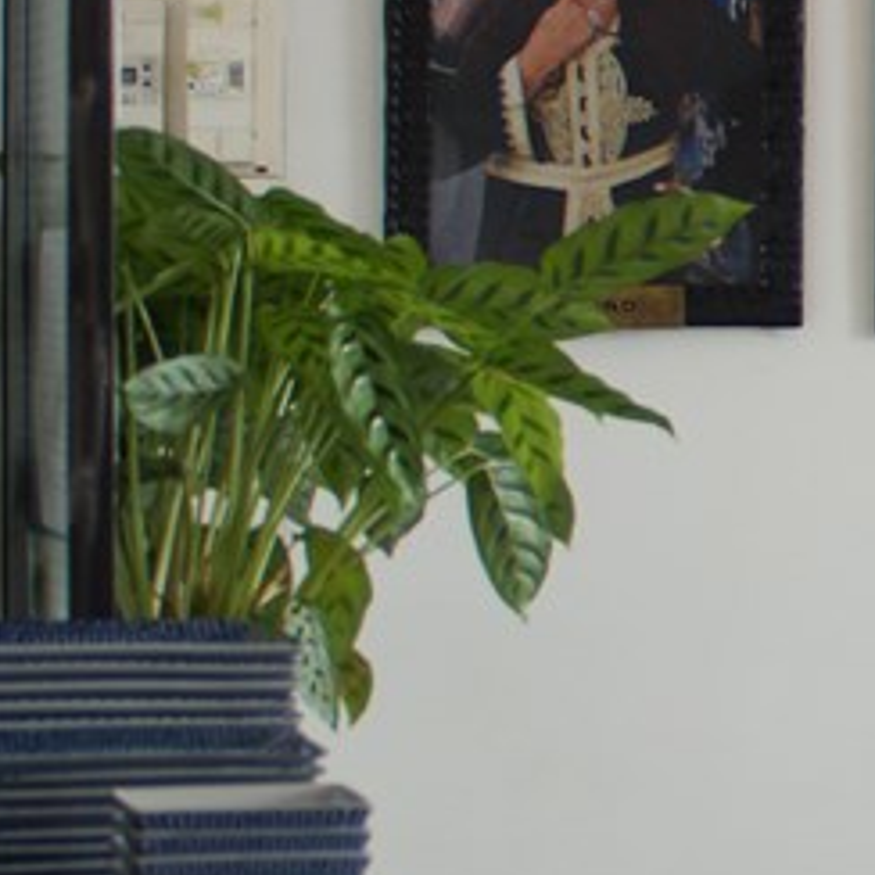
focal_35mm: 180
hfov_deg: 8.7
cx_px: 2162
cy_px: 330
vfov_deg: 9.7
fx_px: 5148
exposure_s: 1/13
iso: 125
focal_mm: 28
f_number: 4.5
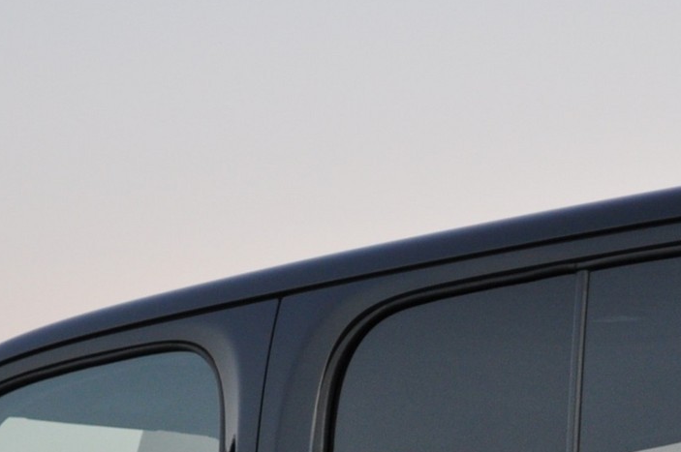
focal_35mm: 192
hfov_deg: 10.7
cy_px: 767
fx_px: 3628
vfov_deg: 7.0
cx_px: 613
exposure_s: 1/60
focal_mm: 36
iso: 560
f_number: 5
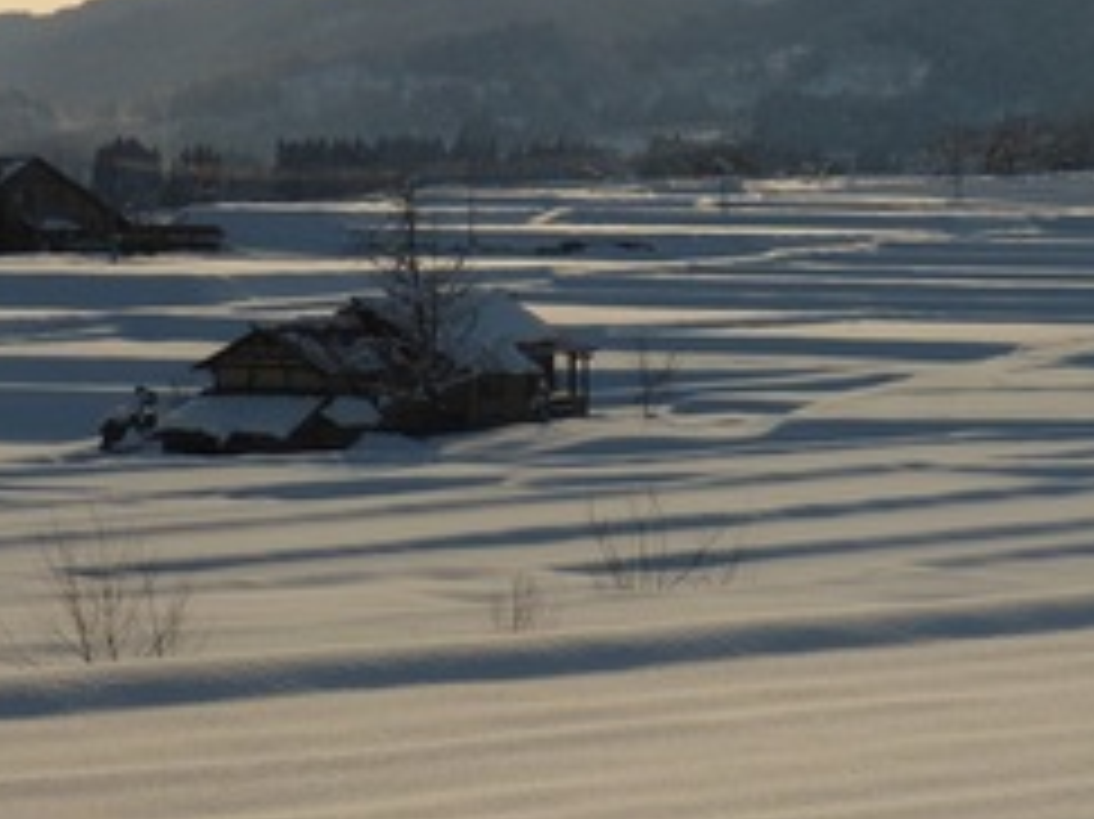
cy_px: 551
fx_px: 5023
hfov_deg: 12.3
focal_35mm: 159
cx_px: 990
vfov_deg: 9.3
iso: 100
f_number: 14
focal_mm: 15.3
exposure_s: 1/250
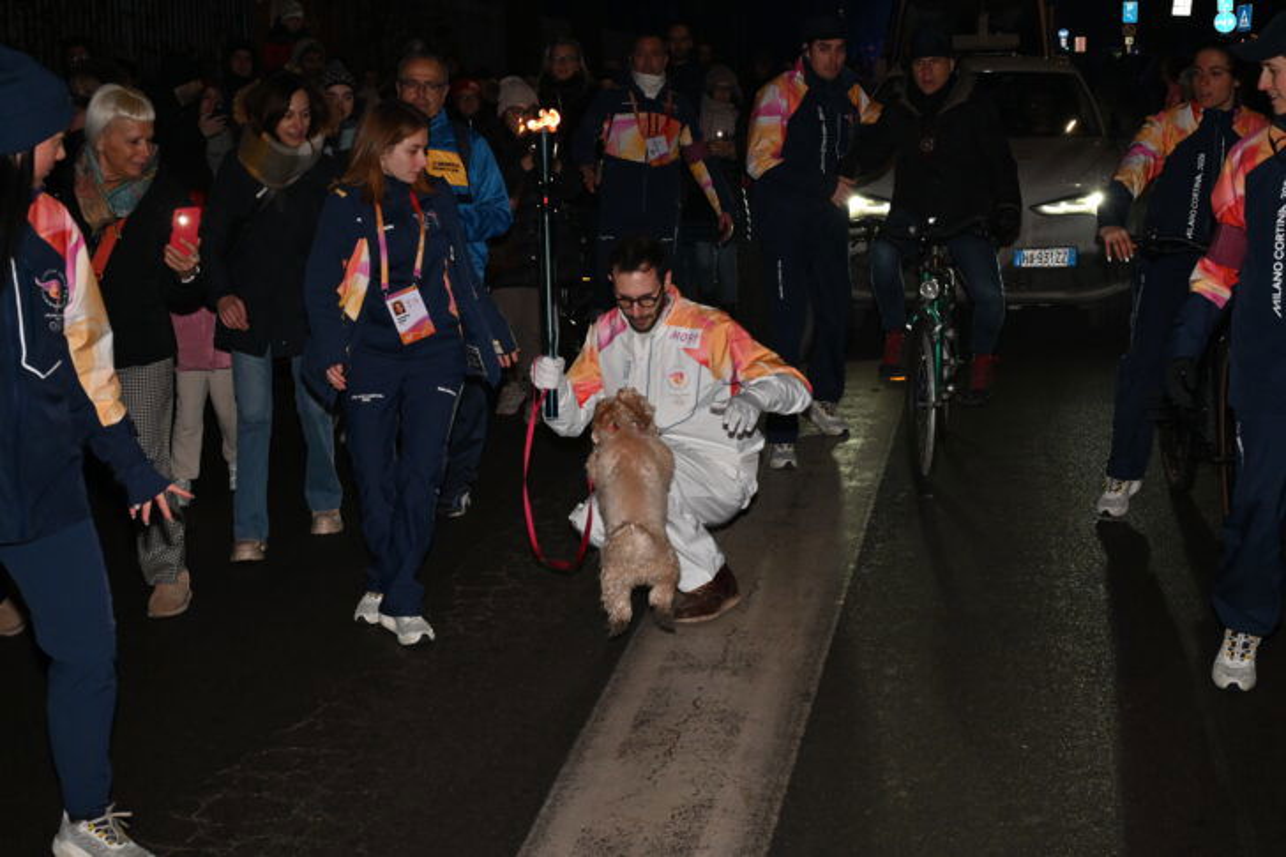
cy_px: 428
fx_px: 1786
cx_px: 643
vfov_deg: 27.0
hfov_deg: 39.6
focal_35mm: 50
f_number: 7.1
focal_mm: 50
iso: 1600
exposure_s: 1/200
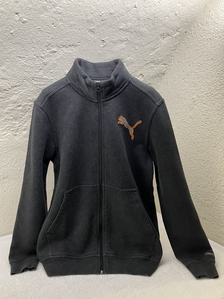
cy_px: 150
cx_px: 112
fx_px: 241
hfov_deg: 49.8
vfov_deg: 63.4
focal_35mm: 28
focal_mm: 3.99
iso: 50
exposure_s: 1/50
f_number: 1.8
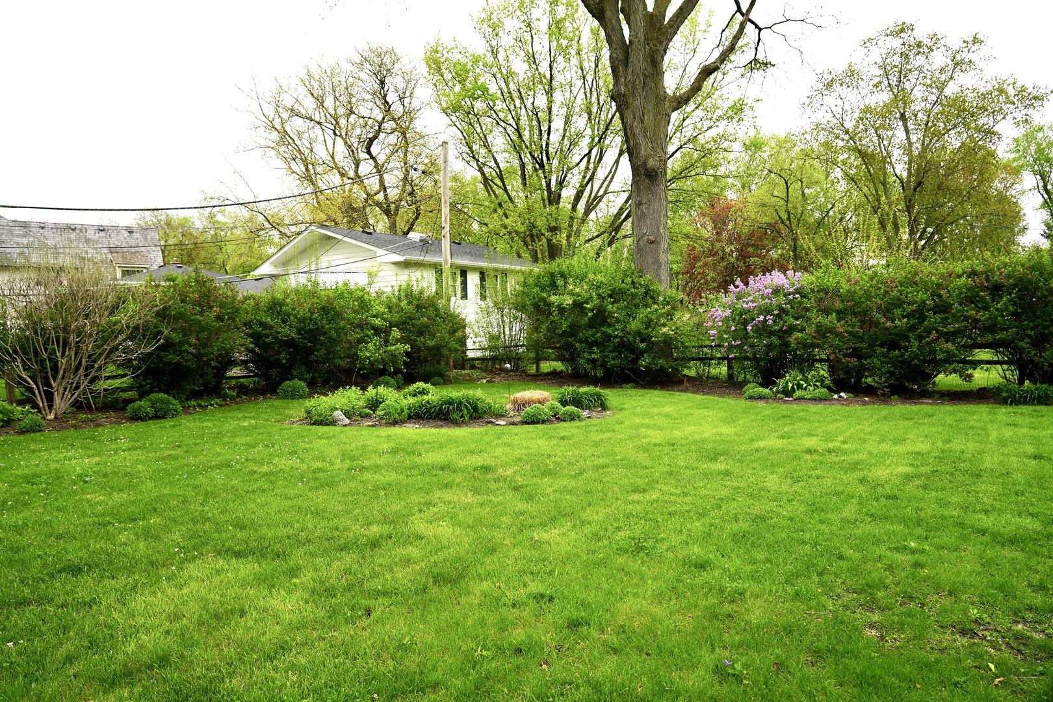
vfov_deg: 53.1
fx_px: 702
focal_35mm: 24
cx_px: 526
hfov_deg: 73.7
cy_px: 351
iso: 100
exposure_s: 1/100
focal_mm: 24
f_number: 5
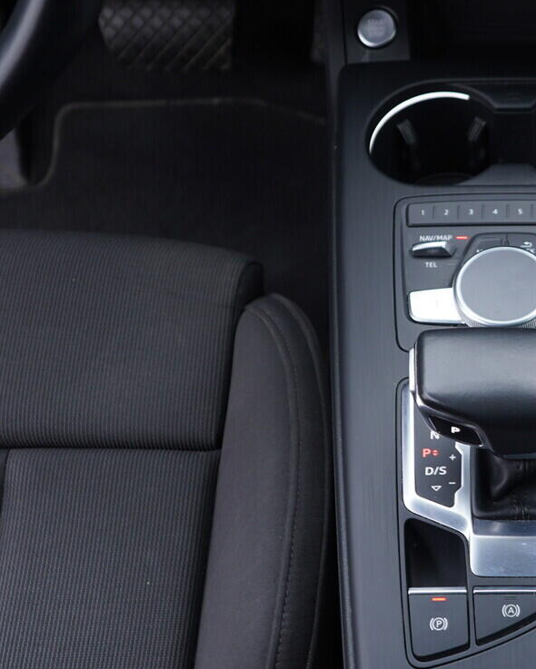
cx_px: 522
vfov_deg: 28.7
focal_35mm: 66
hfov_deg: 22.4
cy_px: 302
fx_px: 1308
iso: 200
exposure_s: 1/40
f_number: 2.8
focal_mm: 24
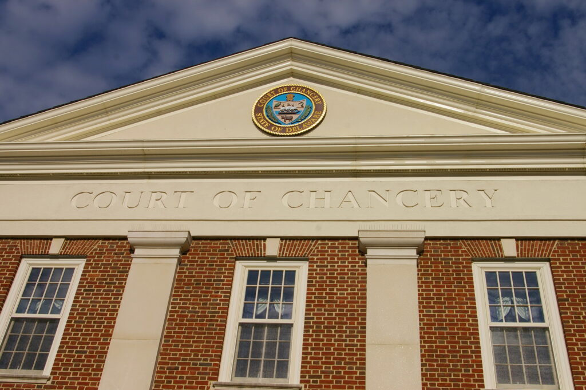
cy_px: 195
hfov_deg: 46.4
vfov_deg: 31.8
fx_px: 683
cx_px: 293
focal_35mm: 42
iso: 200
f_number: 9.5
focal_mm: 28
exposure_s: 1/1000
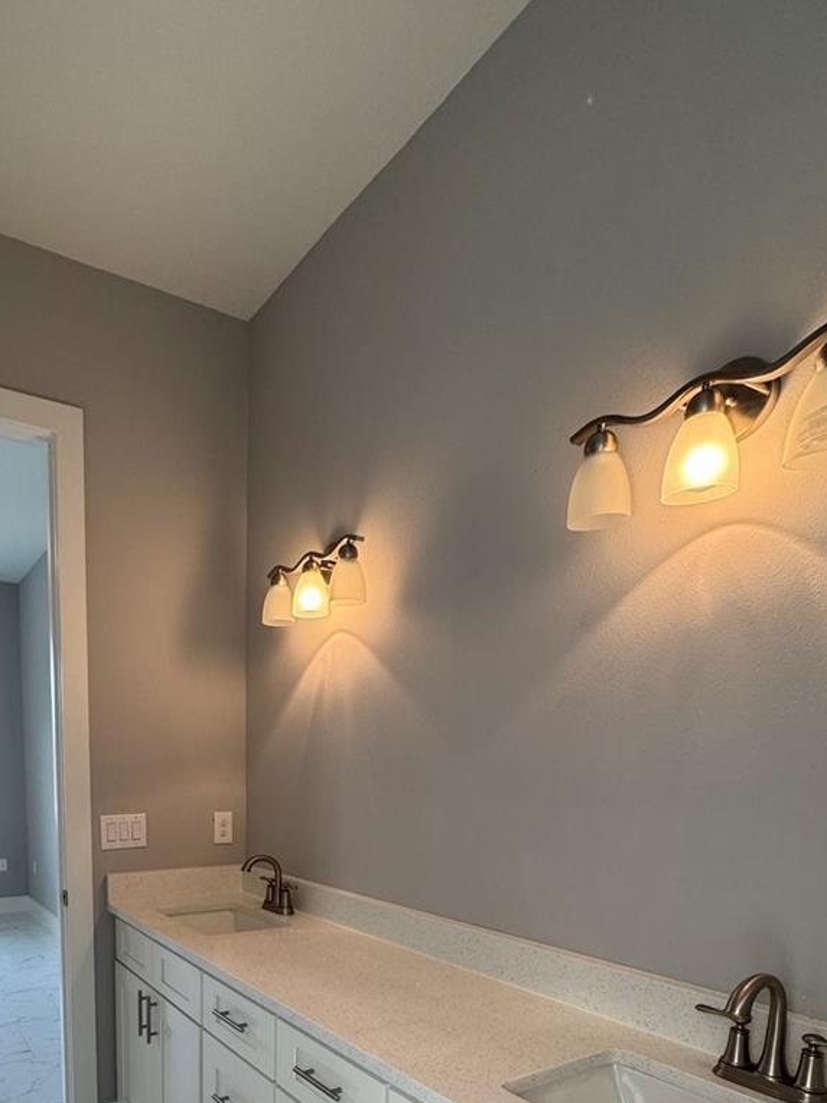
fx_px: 701
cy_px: 853
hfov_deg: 59.5
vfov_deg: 70.2
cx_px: 267
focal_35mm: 22
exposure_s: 1/120
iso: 200
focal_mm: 2.22
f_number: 2.2
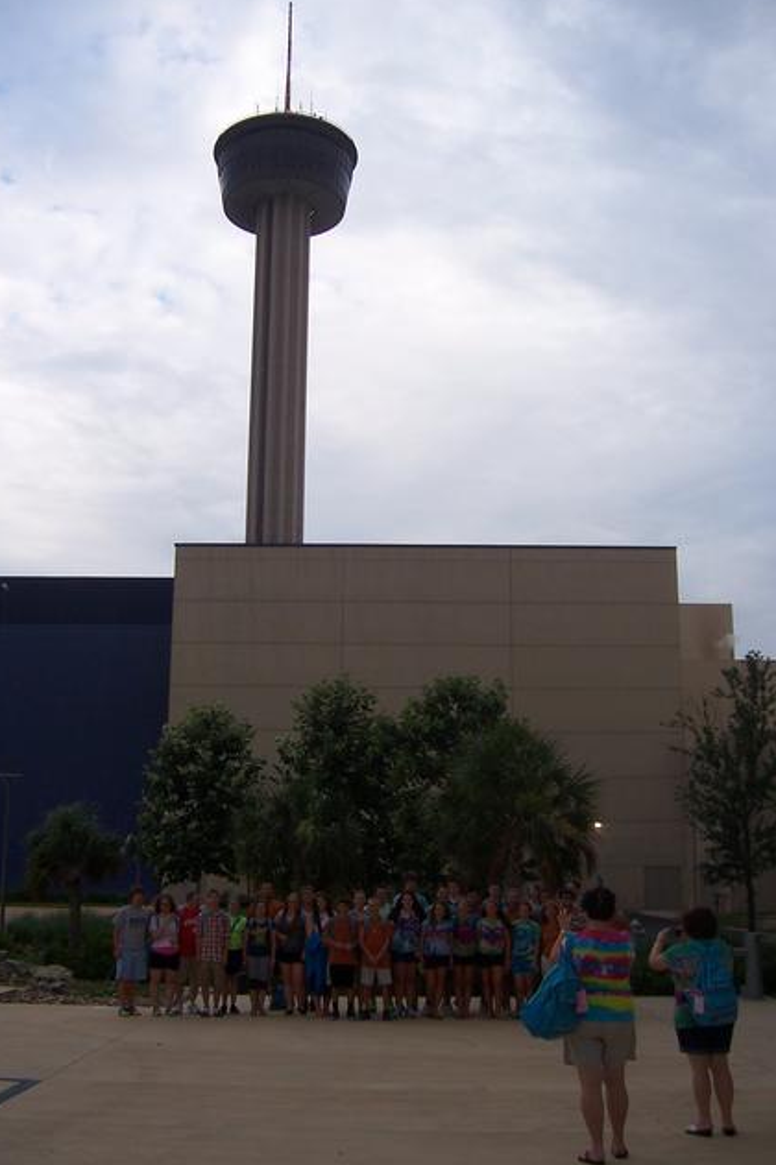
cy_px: 578
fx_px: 1230
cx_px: 334
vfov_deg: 50.7
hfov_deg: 35.0
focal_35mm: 38
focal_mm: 6
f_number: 3
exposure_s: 1/350
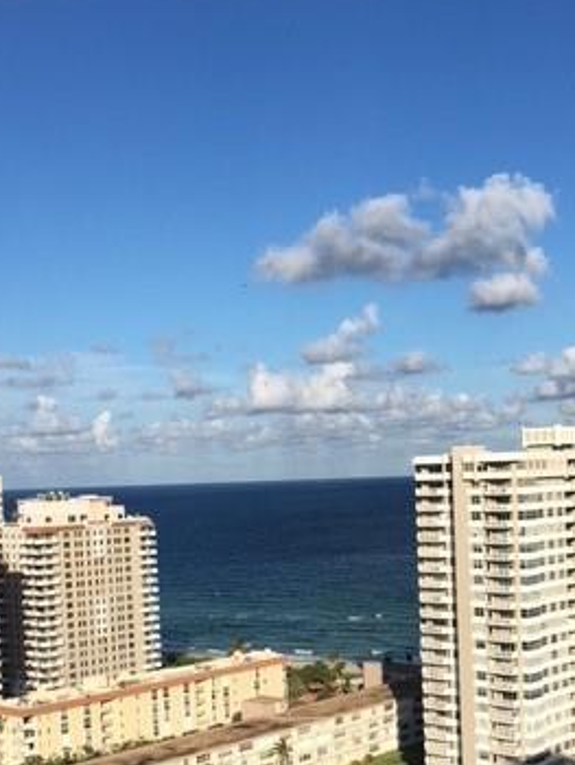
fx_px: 1172
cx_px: 352
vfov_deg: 35.7
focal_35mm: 53
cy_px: 527
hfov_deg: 27.5
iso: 25
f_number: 2.2
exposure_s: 1/2747
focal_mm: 4.15
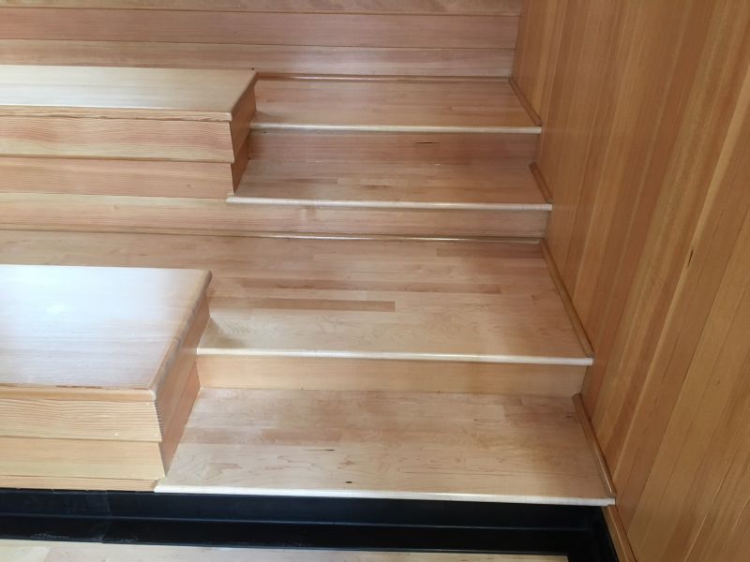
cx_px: 375
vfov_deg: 48.2
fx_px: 628
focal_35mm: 29
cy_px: 281
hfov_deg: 61.7
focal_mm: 4.15
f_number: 2.2
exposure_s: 1/30
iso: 125
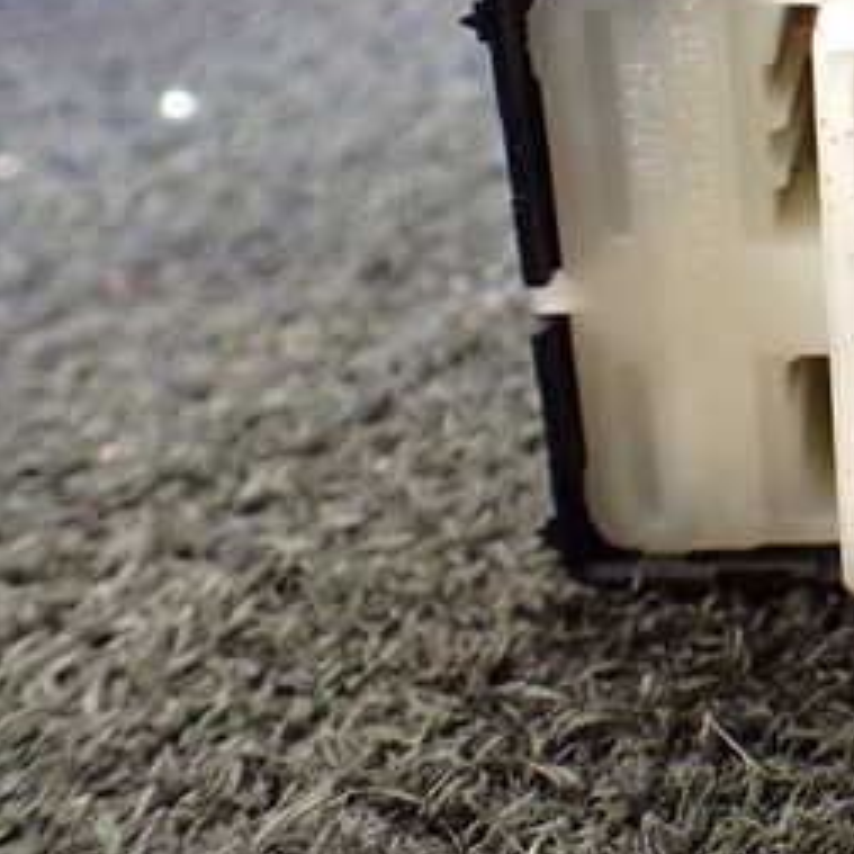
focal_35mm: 63
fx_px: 1758
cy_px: 176
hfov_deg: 24.9
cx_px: 1003
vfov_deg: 26.8
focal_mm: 5.4
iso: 800
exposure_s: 1/125
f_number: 2.3
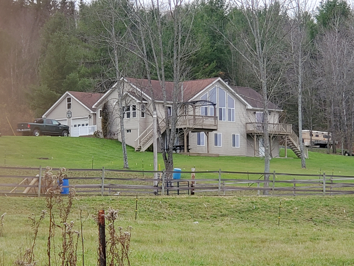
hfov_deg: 36.8
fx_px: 532
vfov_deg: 28.0
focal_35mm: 52
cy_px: 133
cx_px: 177
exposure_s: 1/170
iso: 50
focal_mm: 6
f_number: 2.4
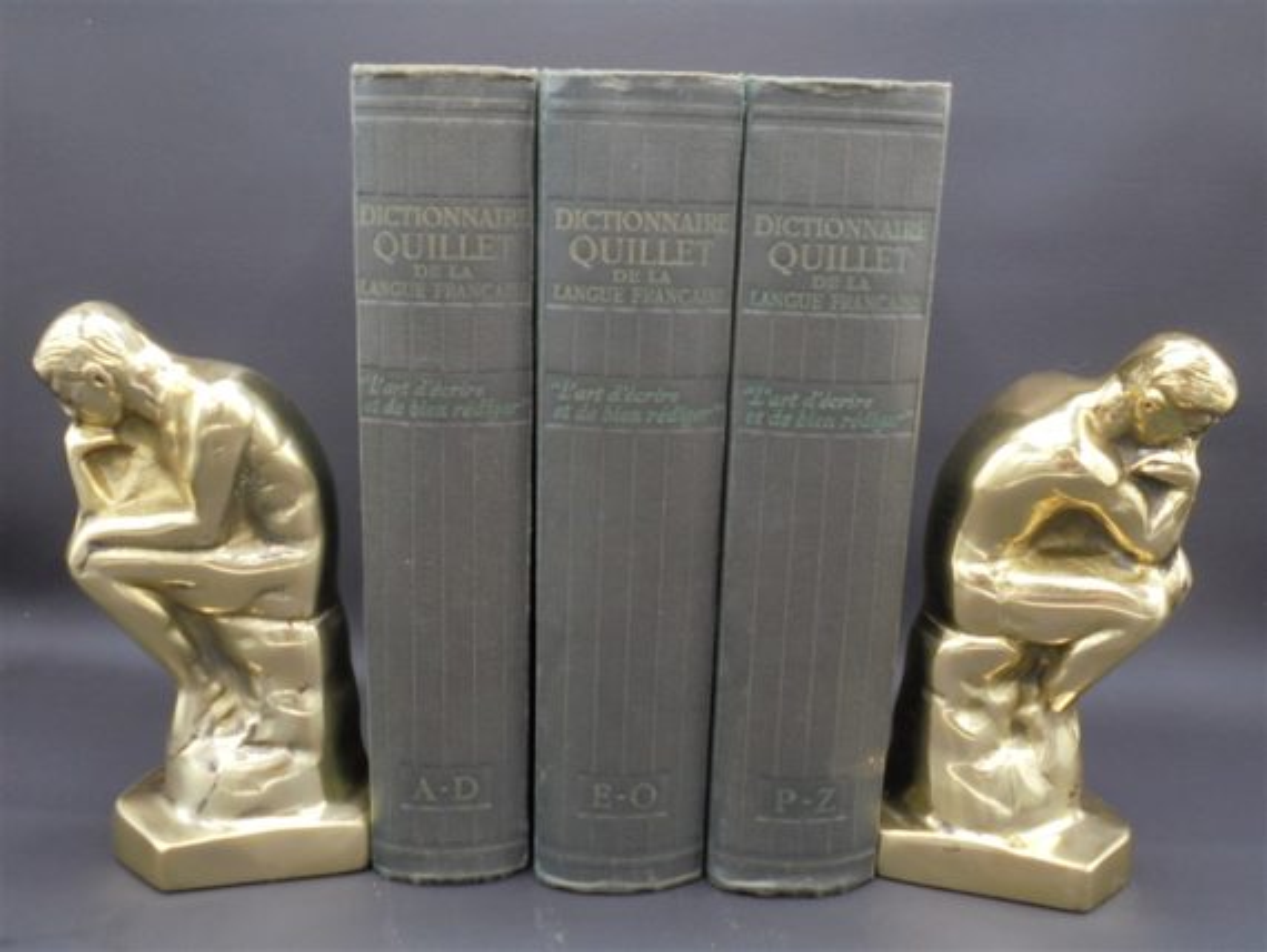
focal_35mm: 38
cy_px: 476
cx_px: 634
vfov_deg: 37.7
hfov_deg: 49.0
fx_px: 1391
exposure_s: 1/30
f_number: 4.2
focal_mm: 6.9
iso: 100
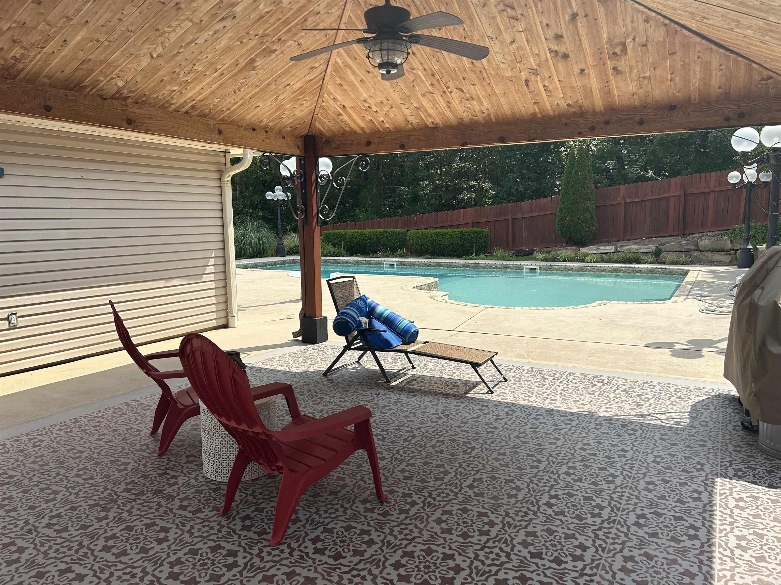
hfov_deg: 67.3
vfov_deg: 53.1
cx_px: 390
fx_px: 587
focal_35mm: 26
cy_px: 292
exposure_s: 1/3077
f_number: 1.5
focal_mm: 5.7
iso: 50
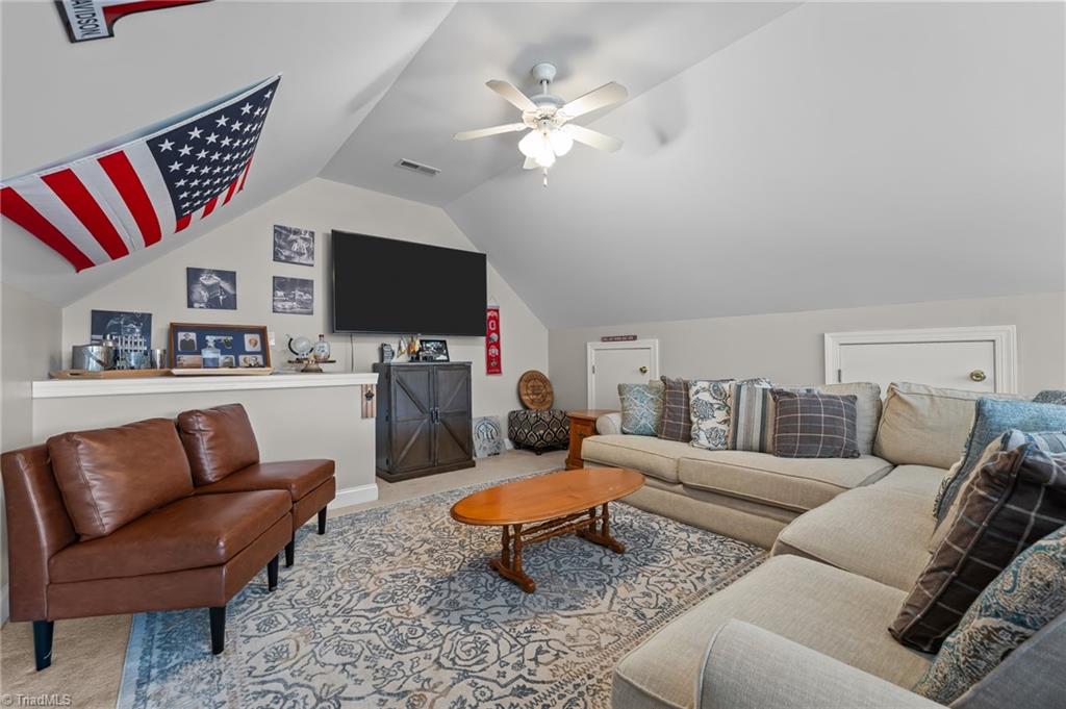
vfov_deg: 81.1
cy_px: 354
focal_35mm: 14
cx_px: 533
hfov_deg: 104.3
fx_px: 414
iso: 400
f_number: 7.1
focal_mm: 14
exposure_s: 1/2
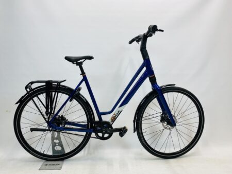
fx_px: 174
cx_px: 116
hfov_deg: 67.3
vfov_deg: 53.1
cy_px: 87
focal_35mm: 26
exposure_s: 1/100
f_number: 1.8
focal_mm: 4.25
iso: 40
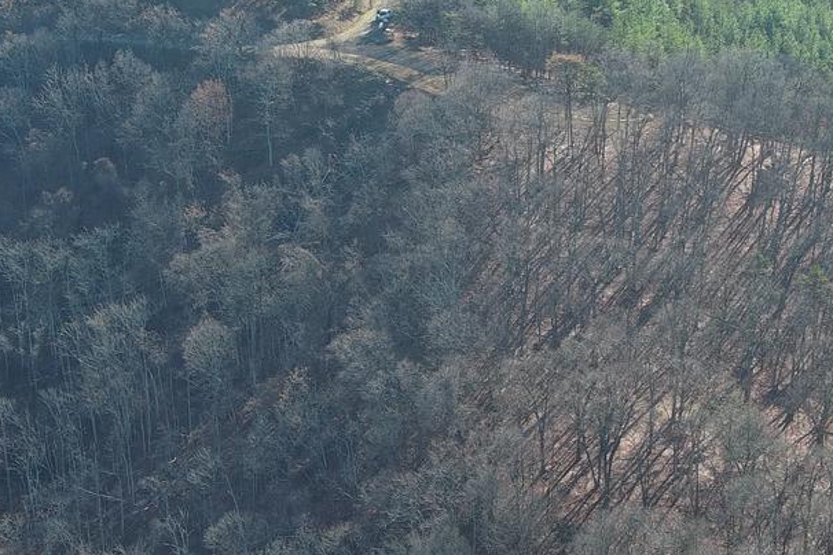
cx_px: 520
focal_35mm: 98
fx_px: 2267
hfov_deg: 20.8
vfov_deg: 14.0
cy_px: 230
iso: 100
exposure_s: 1/308
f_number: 2.8
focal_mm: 10.57
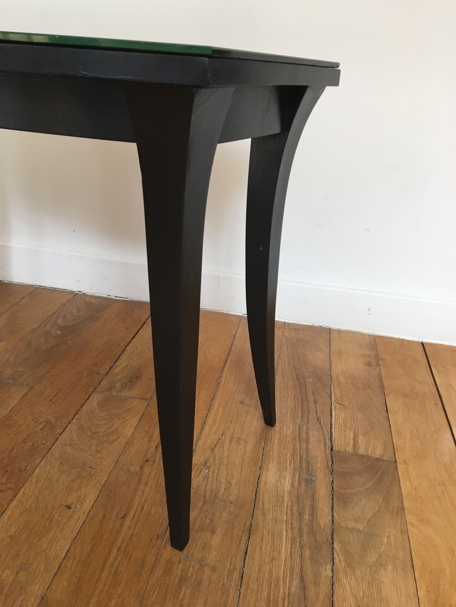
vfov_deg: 61.7
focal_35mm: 29
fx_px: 509
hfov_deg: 48.2
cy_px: 304
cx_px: 228
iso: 40
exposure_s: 1/33
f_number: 2.2
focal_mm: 4.15
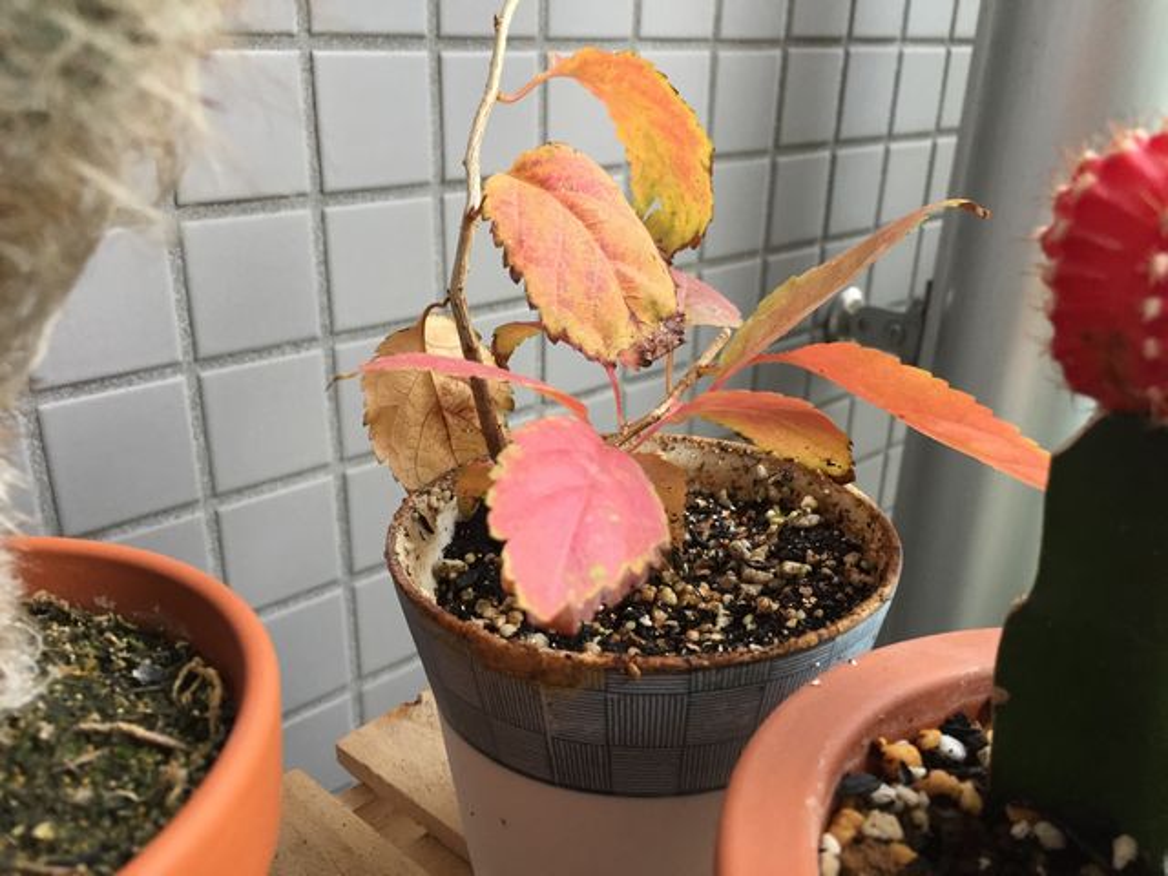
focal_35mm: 29
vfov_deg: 48.2
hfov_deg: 61.7
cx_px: 584
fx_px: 979
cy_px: 438
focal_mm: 4.15
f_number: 2.2
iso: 125
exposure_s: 1/30
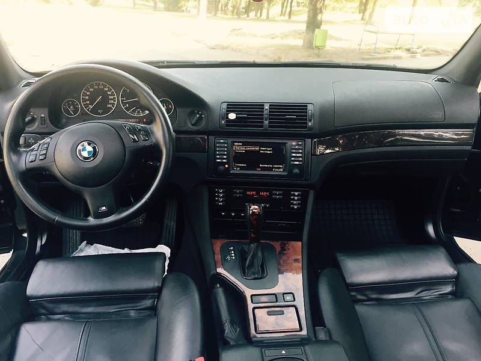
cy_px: 180
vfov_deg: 48.2
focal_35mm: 29
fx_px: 403
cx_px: 240
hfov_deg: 61.7
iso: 40
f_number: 2.2
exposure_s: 1/33
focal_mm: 4.2
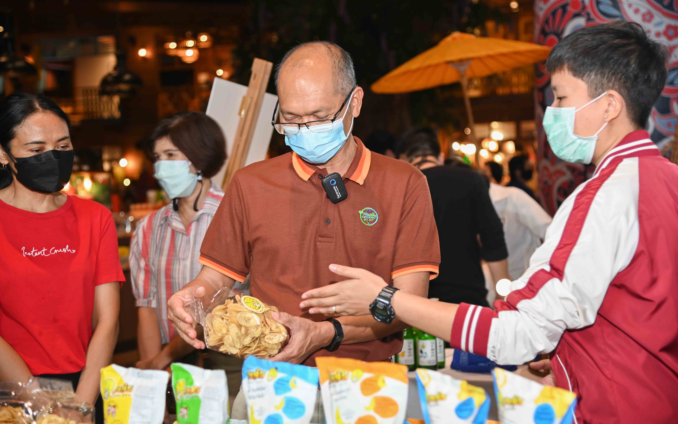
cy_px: 206
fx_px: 1183
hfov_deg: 32.0
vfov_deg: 20.3
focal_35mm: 64
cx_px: 336
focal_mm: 62
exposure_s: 1/60
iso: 320
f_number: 4
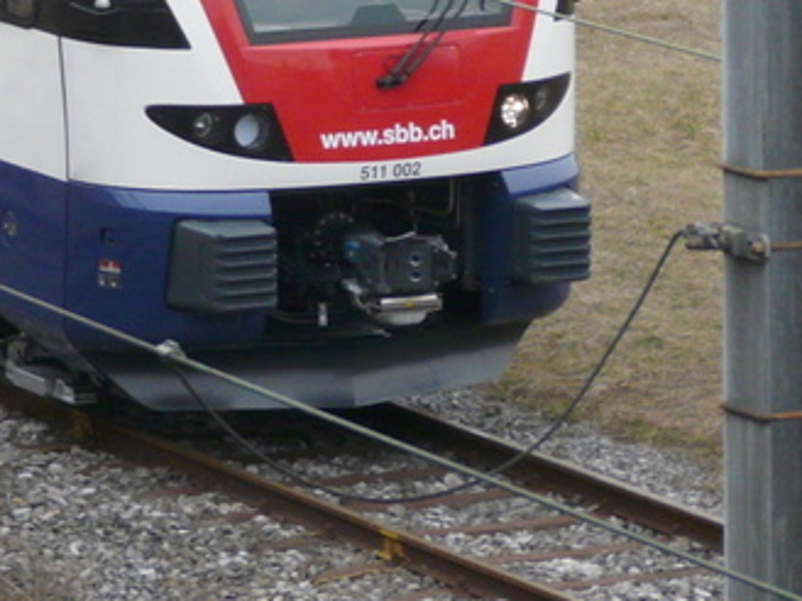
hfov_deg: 5.5
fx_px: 8271
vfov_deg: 4.1
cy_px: -215
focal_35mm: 357
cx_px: -381
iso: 160
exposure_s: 1/60
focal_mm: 19.2
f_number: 3.6
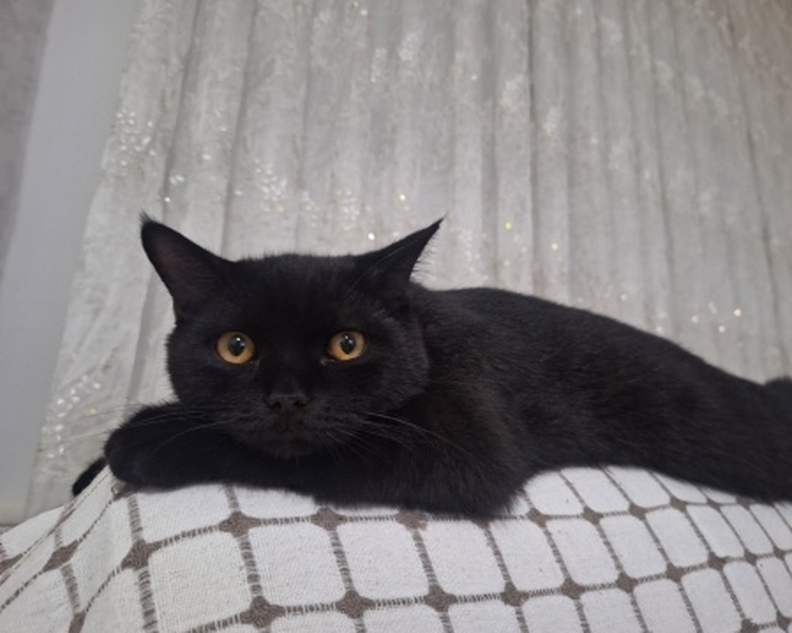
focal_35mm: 25
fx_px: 586
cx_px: 436
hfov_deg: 67.9
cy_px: 313
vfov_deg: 56.8
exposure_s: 1/20
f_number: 1.8
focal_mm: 5.54
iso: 800
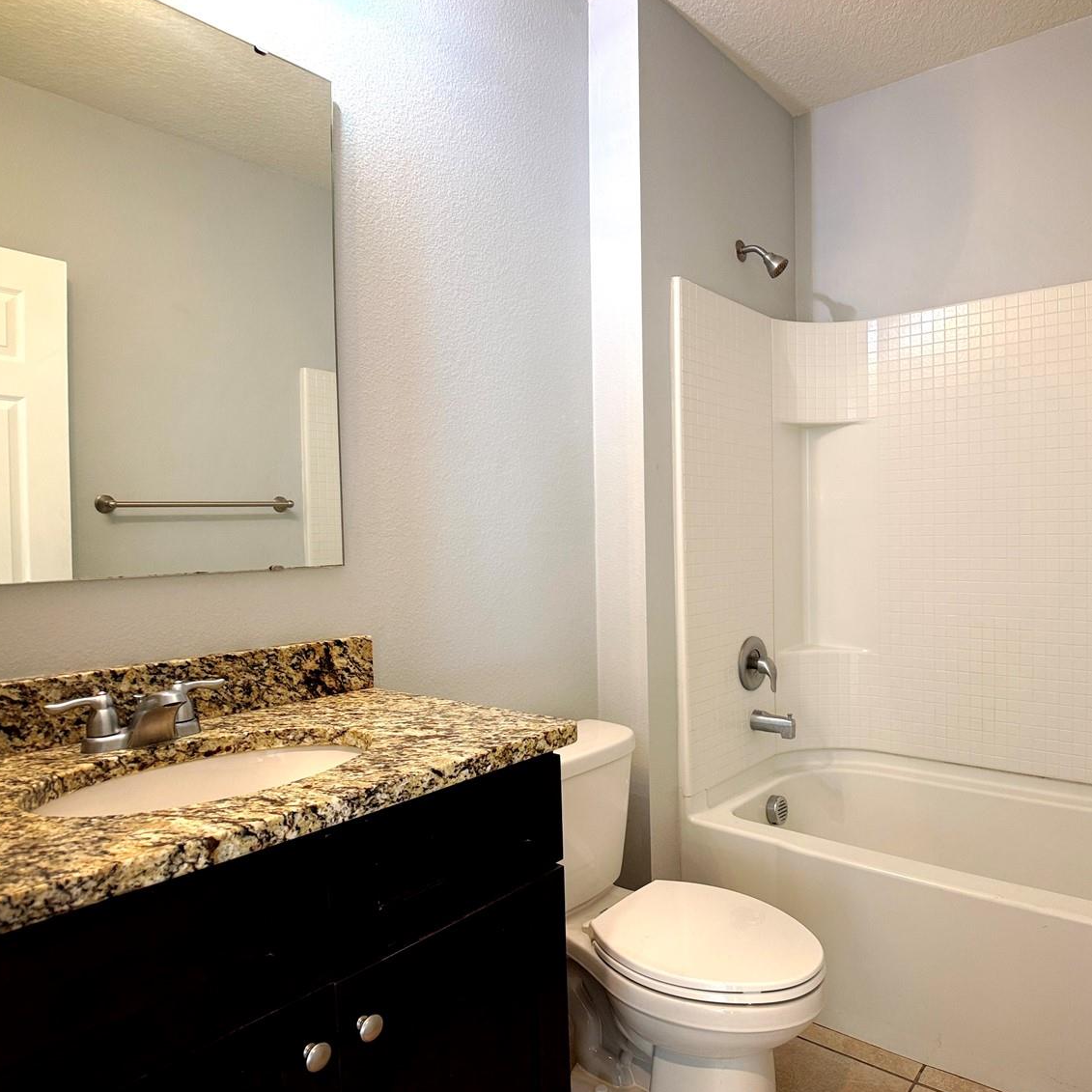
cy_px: 553
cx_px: 666
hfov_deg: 53.6
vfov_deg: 54.0
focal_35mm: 30
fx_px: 1071
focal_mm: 6.76
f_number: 1.78
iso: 160
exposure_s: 1/60
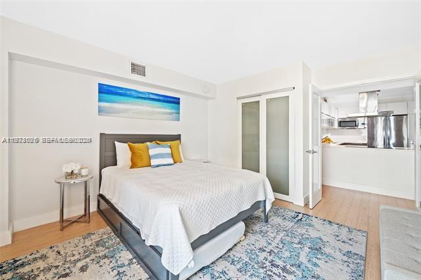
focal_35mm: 14
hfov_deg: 104.3
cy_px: 140
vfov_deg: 81.1
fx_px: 164
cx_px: 210
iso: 200
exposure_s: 1/2.5
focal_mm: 14
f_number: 8
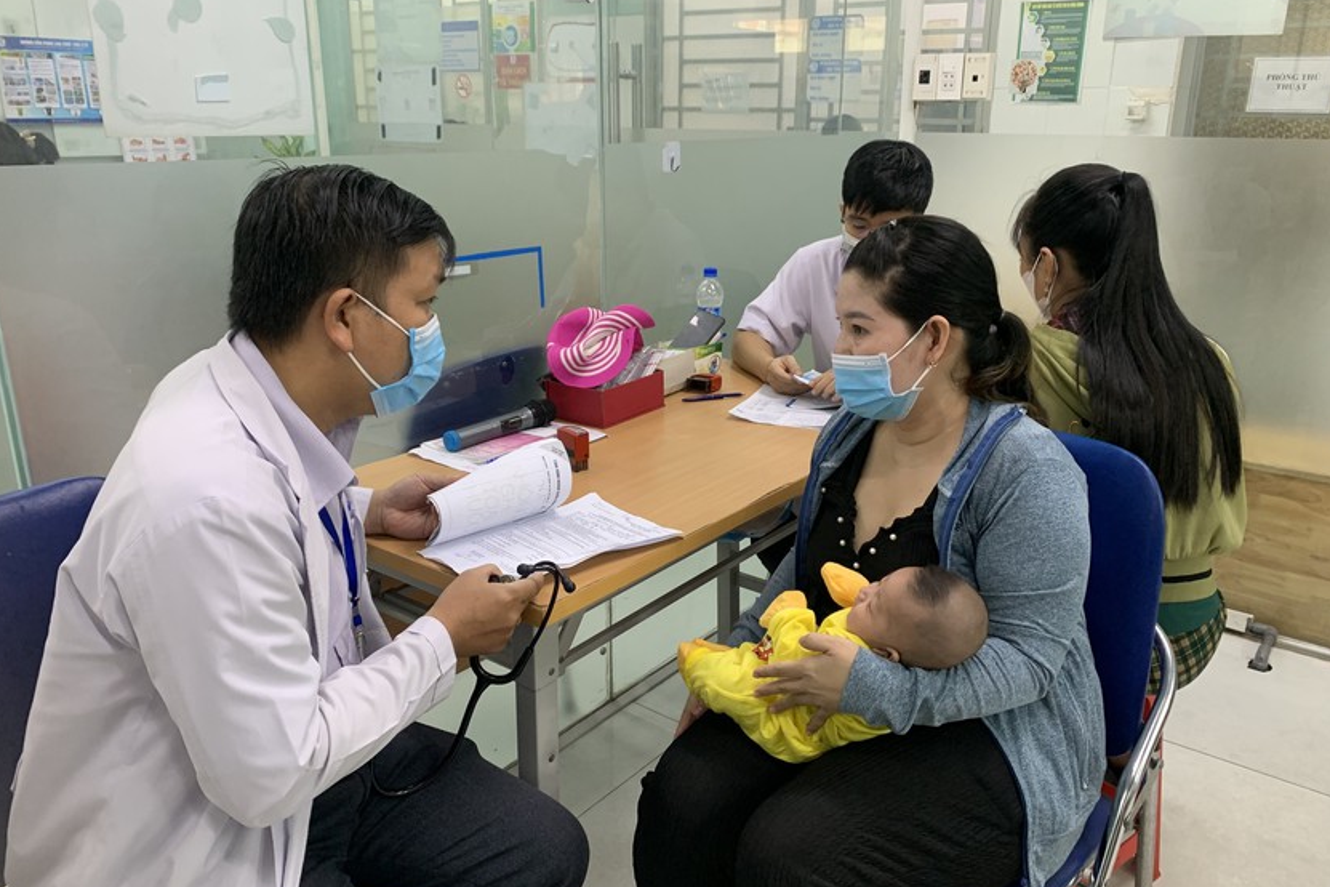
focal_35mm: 28
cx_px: 679
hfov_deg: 65.5
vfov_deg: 46.4
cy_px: 448
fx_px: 1034
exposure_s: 1/60
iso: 125
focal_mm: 4.25
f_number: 1.8
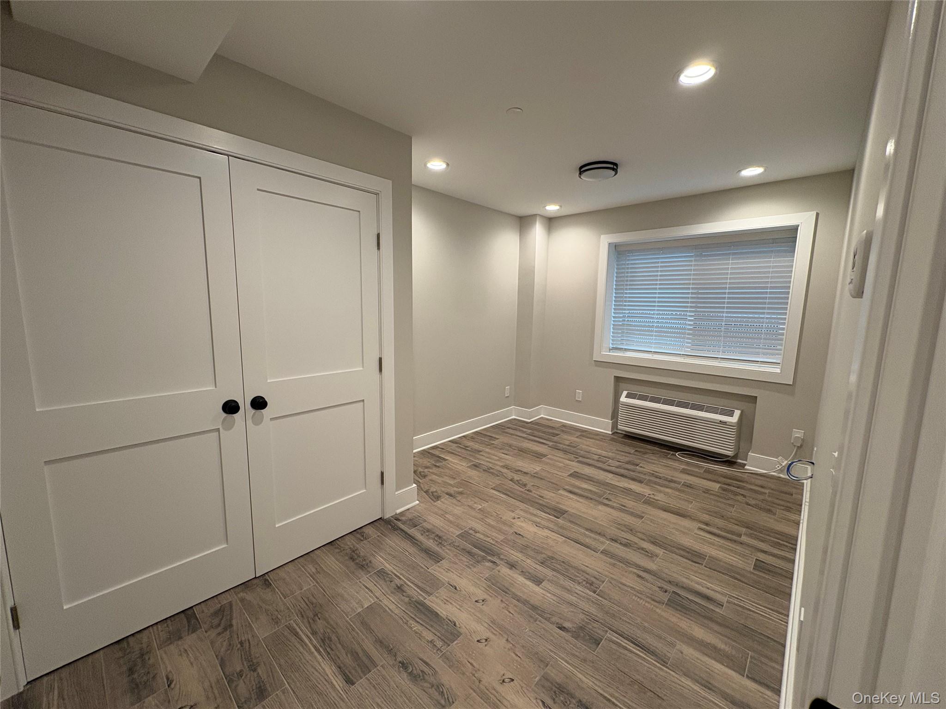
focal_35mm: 14
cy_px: 354
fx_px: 383
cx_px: 473
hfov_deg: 102.1
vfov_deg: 85.7
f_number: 2.2
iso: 160
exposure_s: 1/120
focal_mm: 2.22
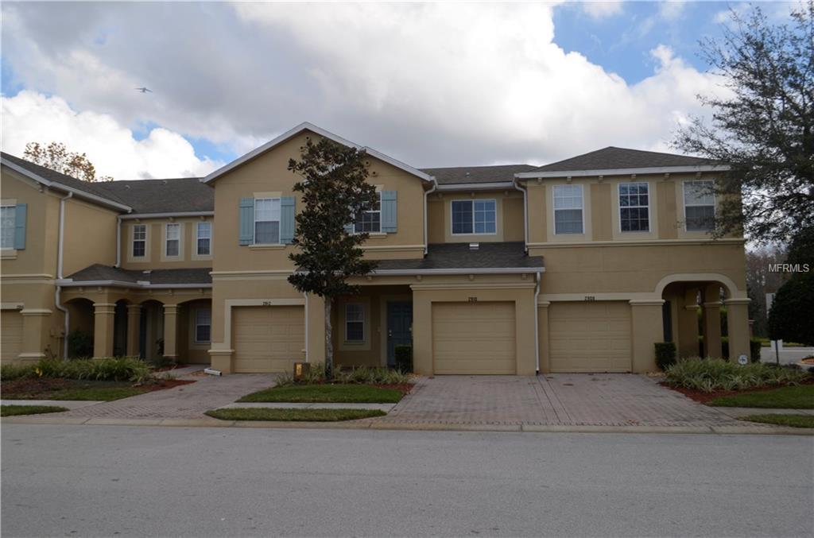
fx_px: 609
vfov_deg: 47.7
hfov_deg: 67.5
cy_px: 269
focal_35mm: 27
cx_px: 407
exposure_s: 1/200
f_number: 9
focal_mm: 18
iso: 100
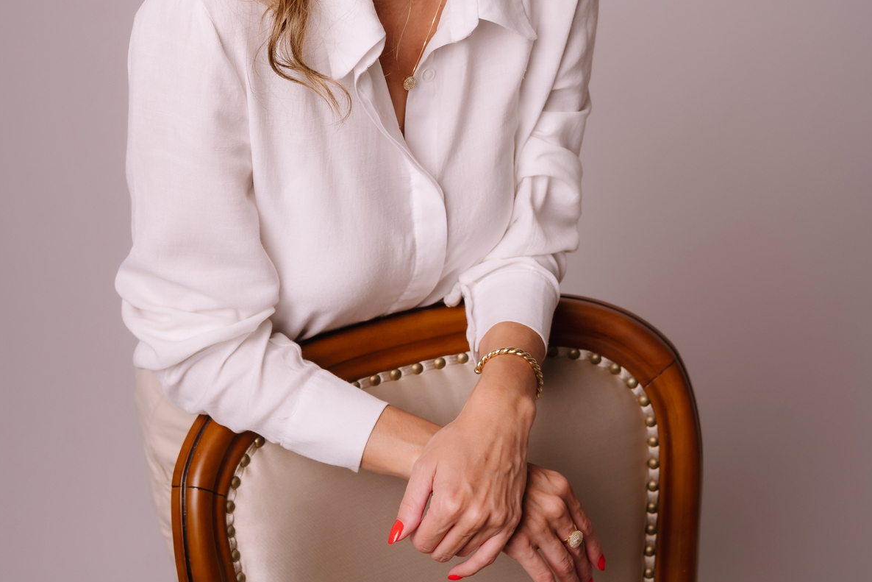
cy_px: 26
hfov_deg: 26.6
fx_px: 1841
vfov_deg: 17.6
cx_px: 432
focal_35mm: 76
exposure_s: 1/160
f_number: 5
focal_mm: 50
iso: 100
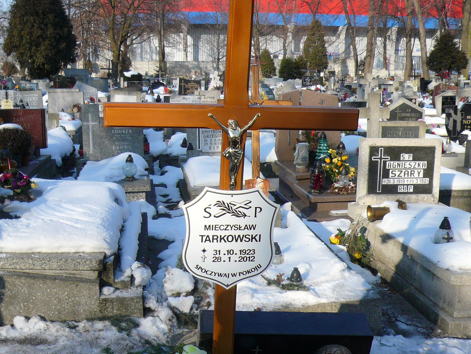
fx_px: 599
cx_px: 236
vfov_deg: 32.9
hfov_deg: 42.9
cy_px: 177
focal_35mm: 44
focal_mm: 4.7
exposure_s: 1/1000
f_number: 2.8
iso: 100
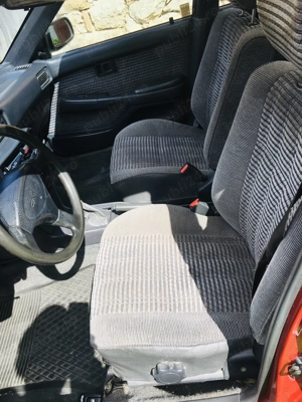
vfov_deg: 61.7
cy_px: 201
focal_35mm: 29
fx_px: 337
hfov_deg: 48.2
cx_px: 151
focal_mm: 4.15
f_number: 2.2
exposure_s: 1/469
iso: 25
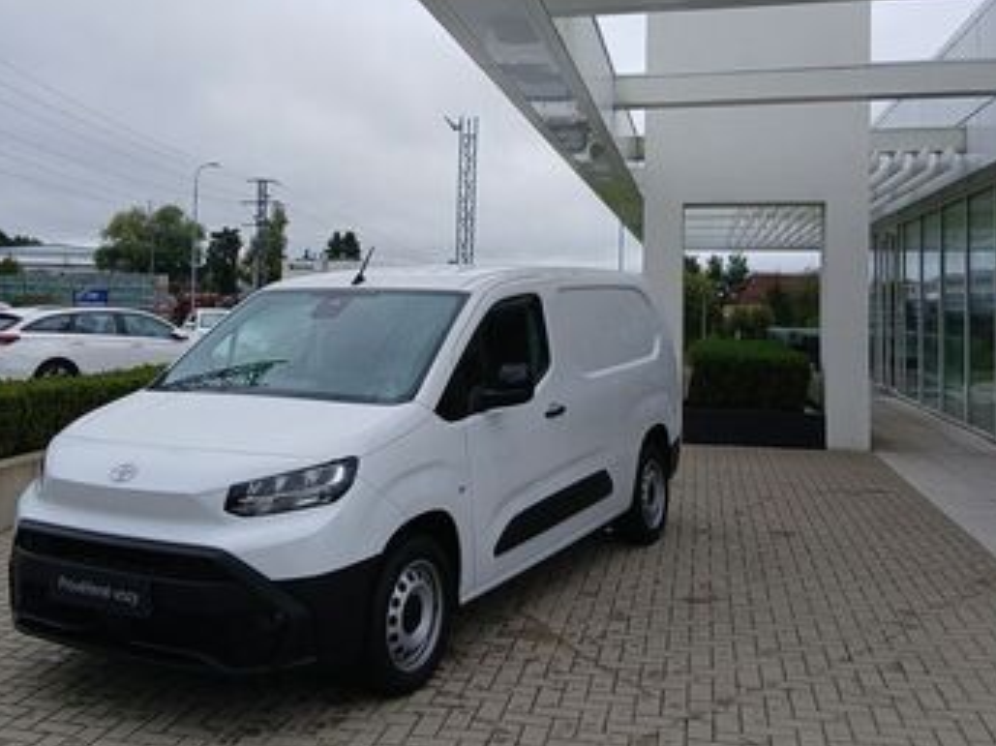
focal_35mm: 37
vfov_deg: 38.3
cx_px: 444
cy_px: 267
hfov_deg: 50.1
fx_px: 1064
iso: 25
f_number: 1.8
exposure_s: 1/100
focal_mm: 3.98
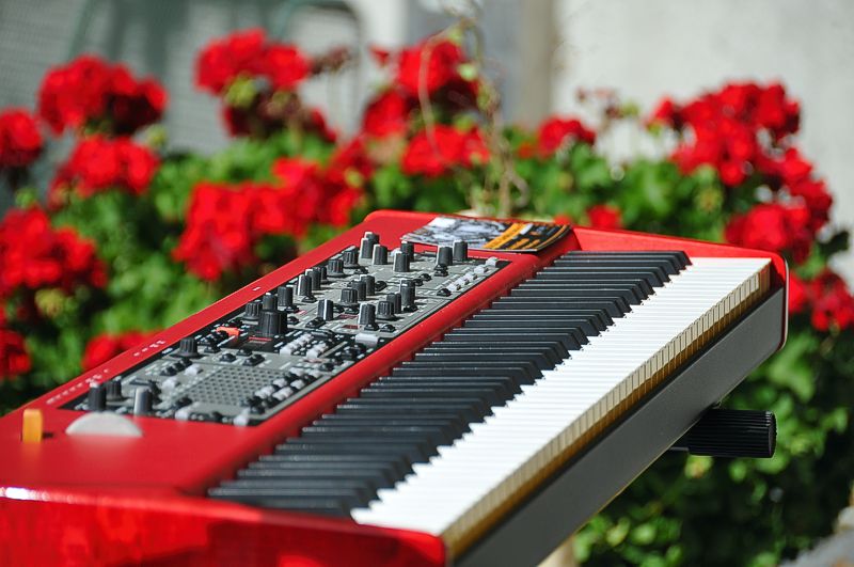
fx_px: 7107
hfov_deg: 6.9
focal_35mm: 300
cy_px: 284
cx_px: 427
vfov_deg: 4.6
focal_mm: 200
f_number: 5.6
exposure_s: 1/1250
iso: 320
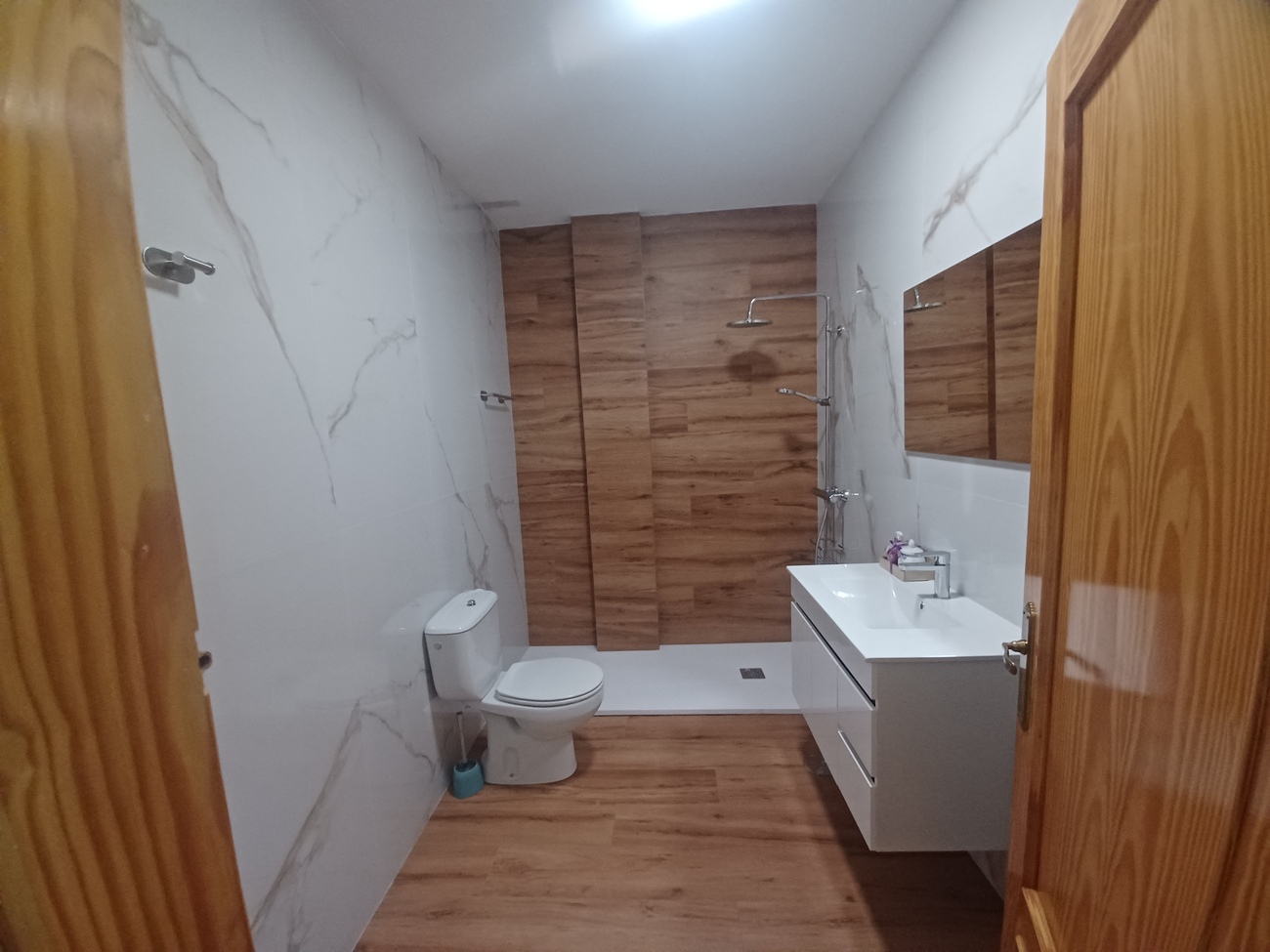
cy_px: 476
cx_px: 635
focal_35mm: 13
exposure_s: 1/33.3
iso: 200
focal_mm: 1.42
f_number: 2.2
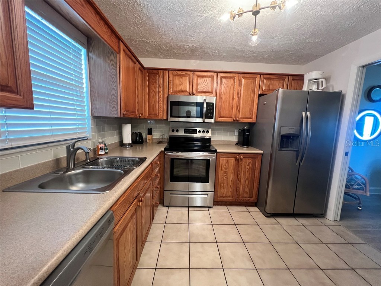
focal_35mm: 13
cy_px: 143
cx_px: 190
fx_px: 143
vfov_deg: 89.9
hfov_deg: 106.2
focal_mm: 1.57
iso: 400
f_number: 1.8
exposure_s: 1/60
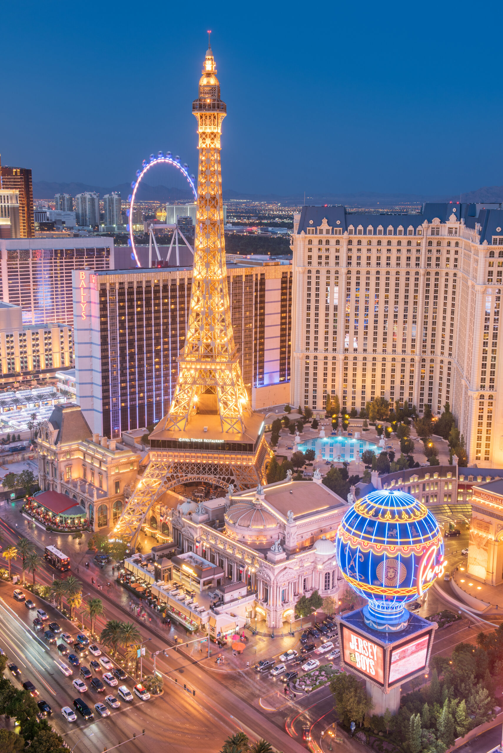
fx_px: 837
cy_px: 376
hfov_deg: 33.4
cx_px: 252
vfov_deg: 48.4
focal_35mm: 40
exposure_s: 13
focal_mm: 40
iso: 64
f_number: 10
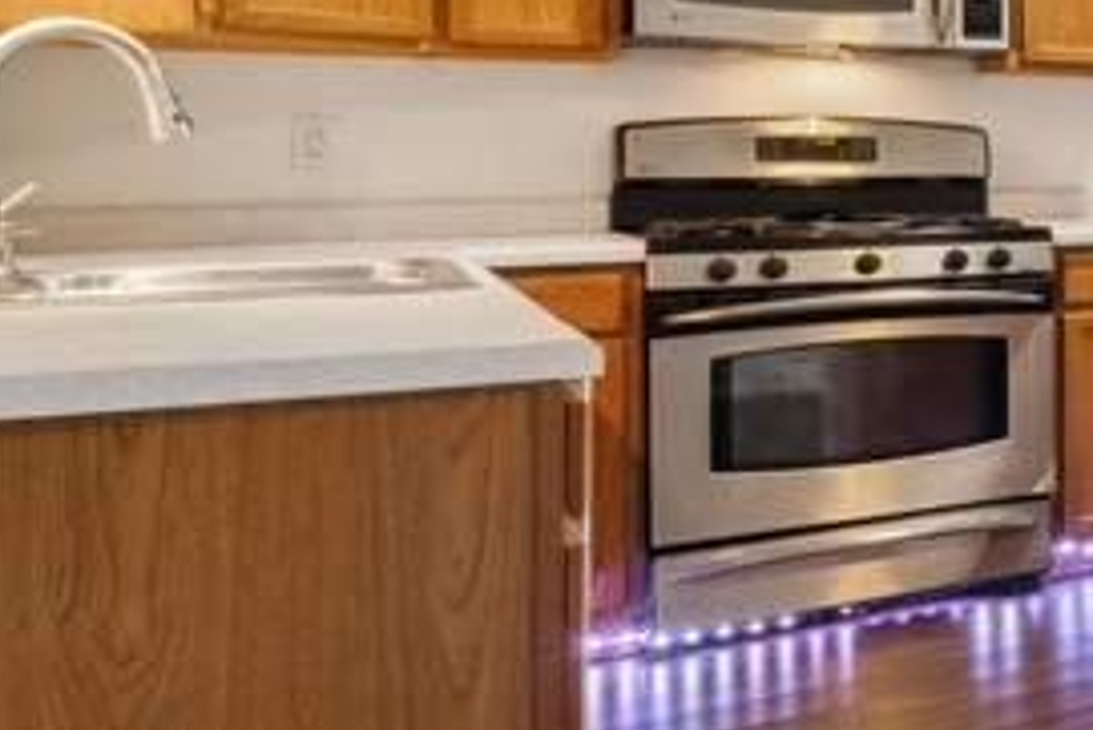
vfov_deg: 27.6
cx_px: 2126
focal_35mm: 48
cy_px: 151
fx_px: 1458
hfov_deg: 20.2
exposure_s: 1.5
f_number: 11
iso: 50
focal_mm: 12
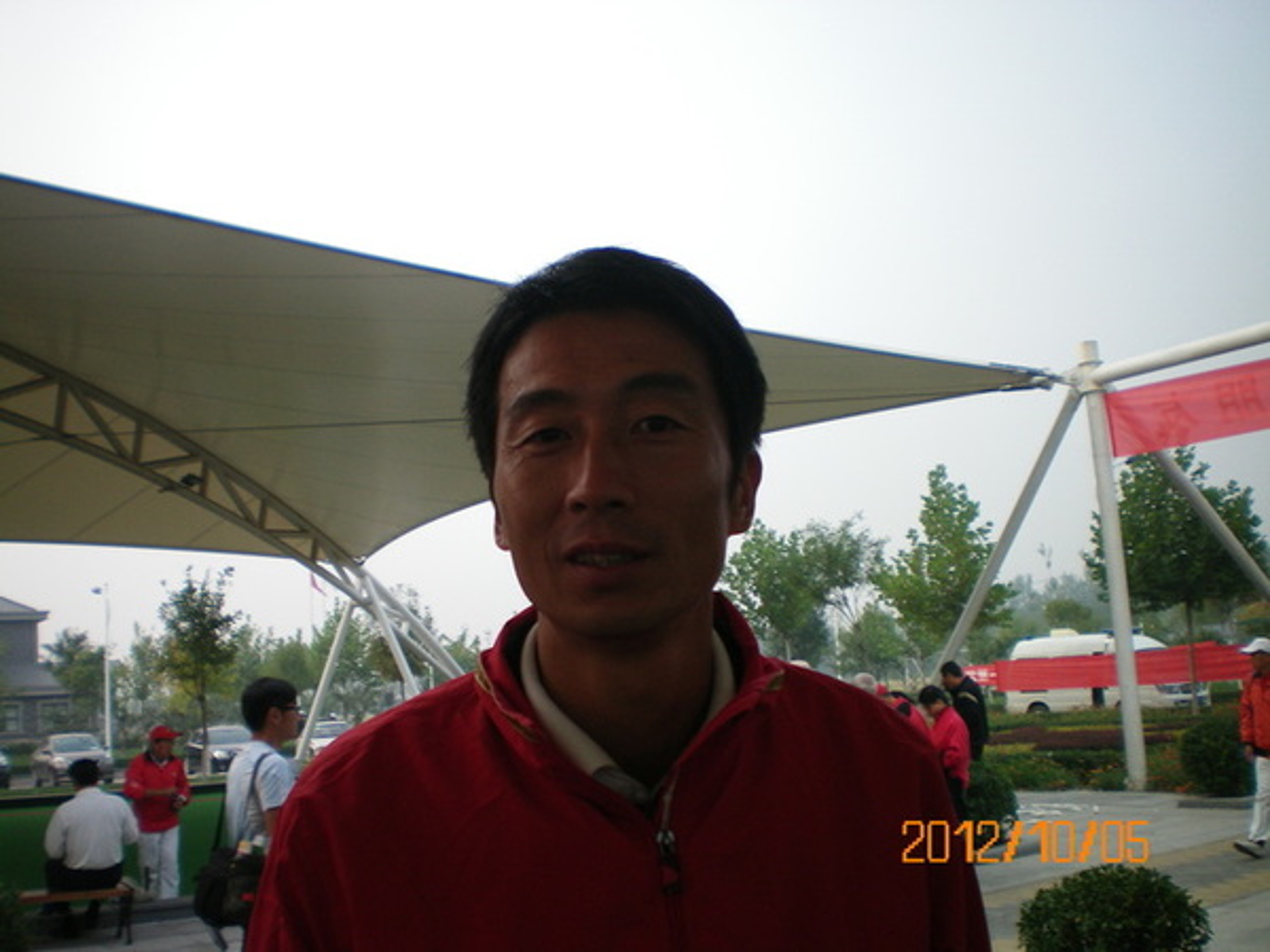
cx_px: 635
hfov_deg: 49.0
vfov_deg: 37.7
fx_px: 1394
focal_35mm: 38
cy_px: 476
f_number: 3.1
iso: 64
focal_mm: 6.3
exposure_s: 1/250
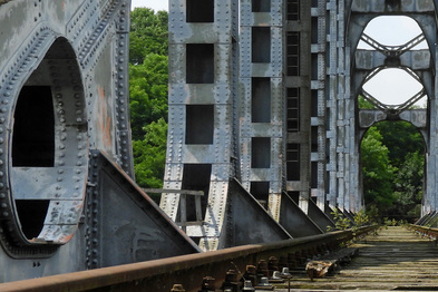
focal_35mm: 97
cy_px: 42
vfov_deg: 14.0
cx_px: 405
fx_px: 1180
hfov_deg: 20.5
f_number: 4
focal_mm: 9
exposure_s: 1/800
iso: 100
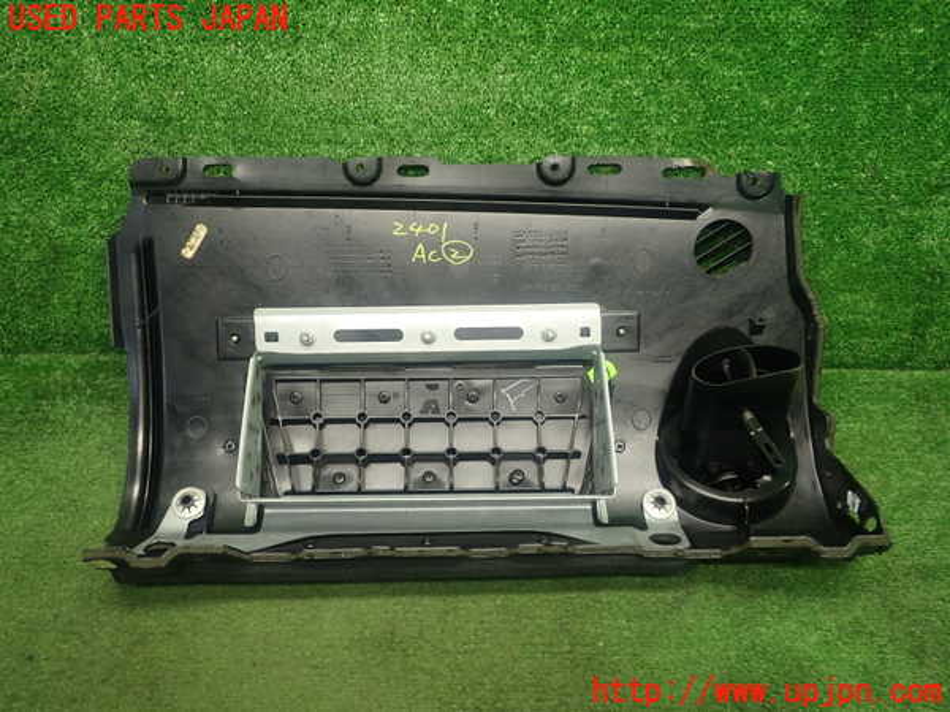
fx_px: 823
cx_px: 475
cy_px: 356
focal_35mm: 30
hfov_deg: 60.0
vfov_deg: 46.8
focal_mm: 5.4
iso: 200
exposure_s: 1/40
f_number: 2.3
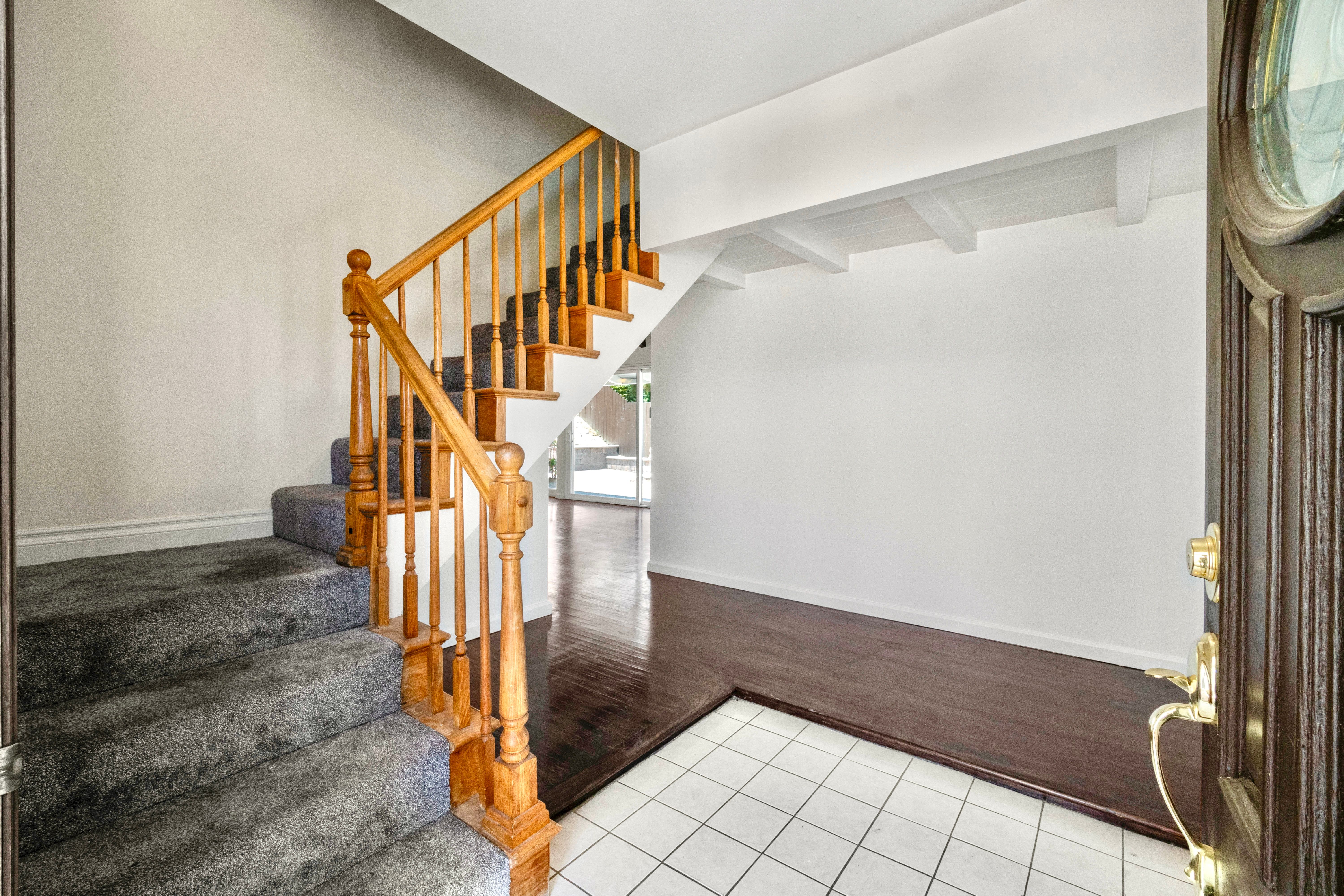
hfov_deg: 100.4
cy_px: 448
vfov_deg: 77.3
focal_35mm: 15
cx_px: 672
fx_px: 560
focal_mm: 10
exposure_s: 1/30
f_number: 11
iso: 500
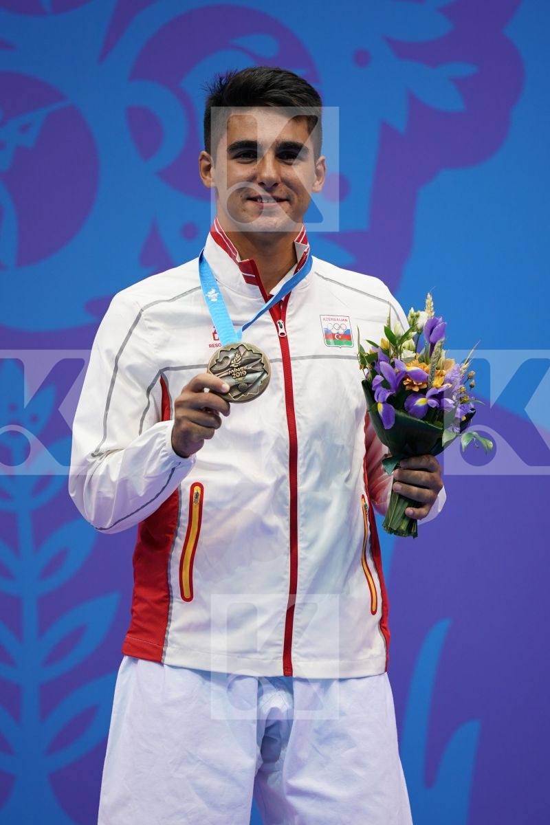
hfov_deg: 2.3
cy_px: 412
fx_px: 13749
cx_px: 275
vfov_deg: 3.4
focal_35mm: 600
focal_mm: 400
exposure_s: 1/500
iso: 500
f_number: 2.8
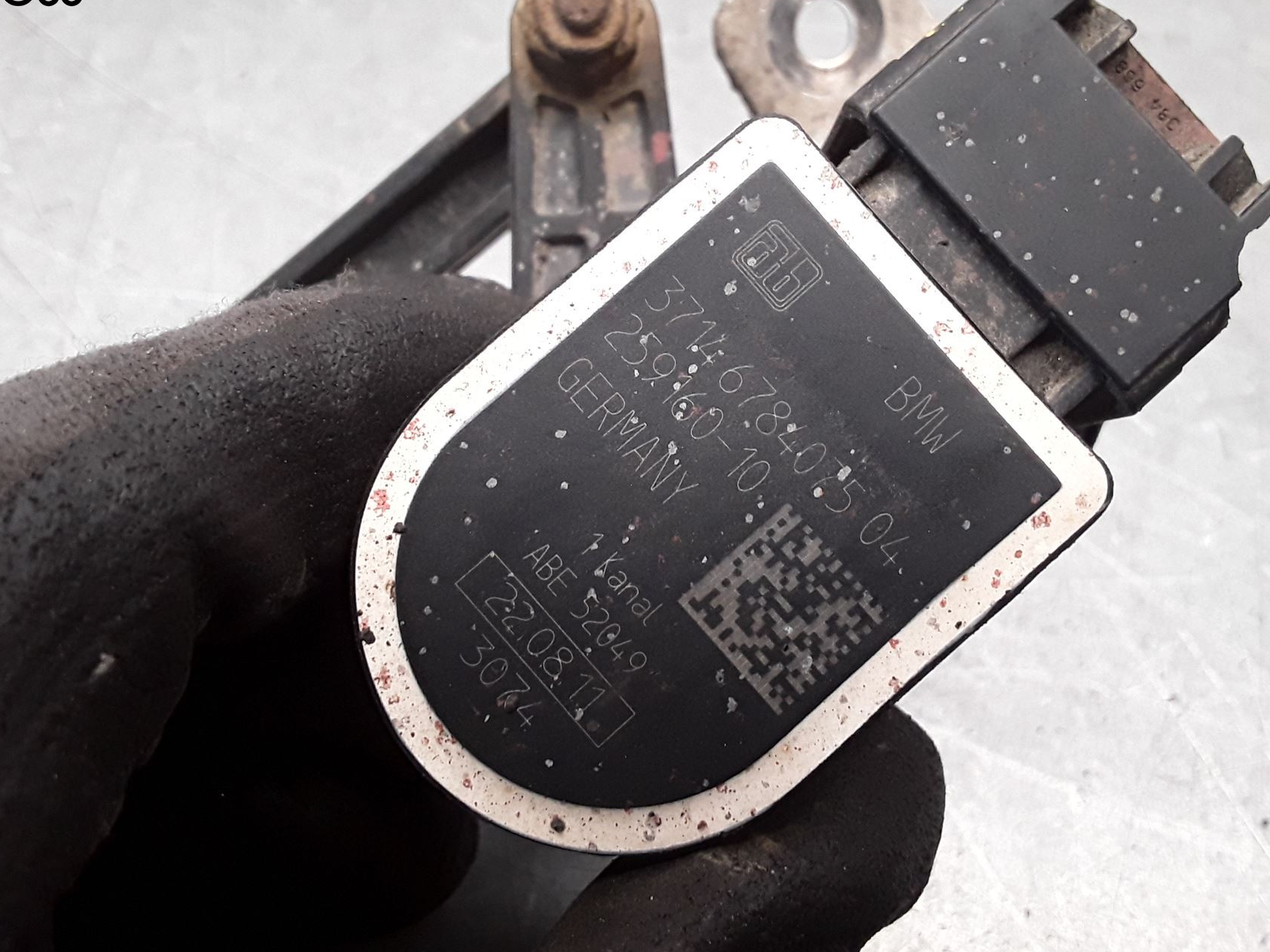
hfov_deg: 53.9
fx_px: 1247
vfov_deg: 41.8
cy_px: 452
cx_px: 657
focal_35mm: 34
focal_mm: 2.91
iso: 100
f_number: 1.9
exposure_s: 1/100
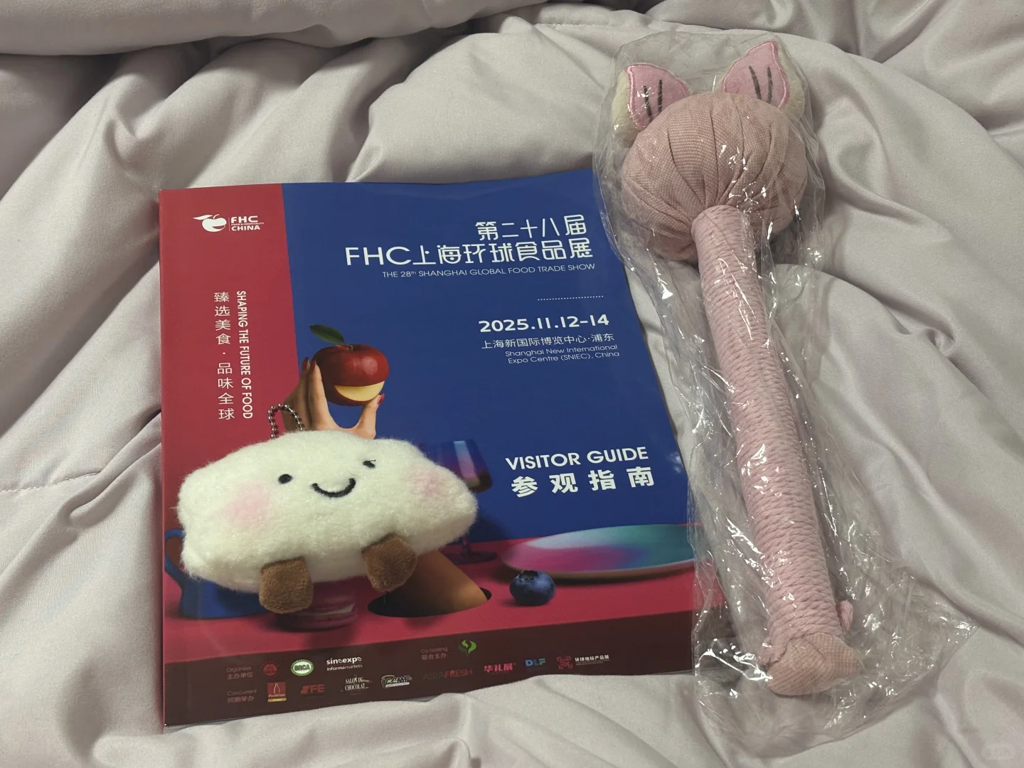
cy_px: 384
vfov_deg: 28.0
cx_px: 512
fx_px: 1538
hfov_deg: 36.8
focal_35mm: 52
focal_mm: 5.96
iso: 200
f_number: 1.6
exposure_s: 1/33
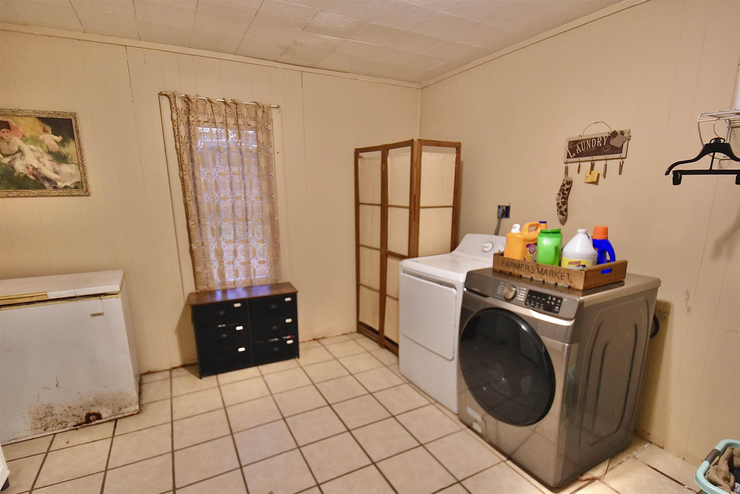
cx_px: 370
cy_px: 247
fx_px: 370
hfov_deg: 90.0
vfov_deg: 67.4
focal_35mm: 18
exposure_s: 1/60
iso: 2500
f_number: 3.8
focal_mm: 12
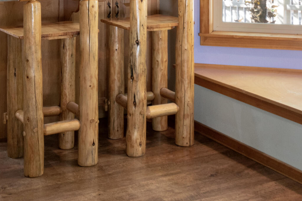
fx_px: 612
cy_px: -40
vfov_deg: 17.8
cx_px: 134
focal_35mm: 73
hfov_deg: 27.7
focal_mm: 25
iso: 200
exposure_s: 1/8
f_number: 8
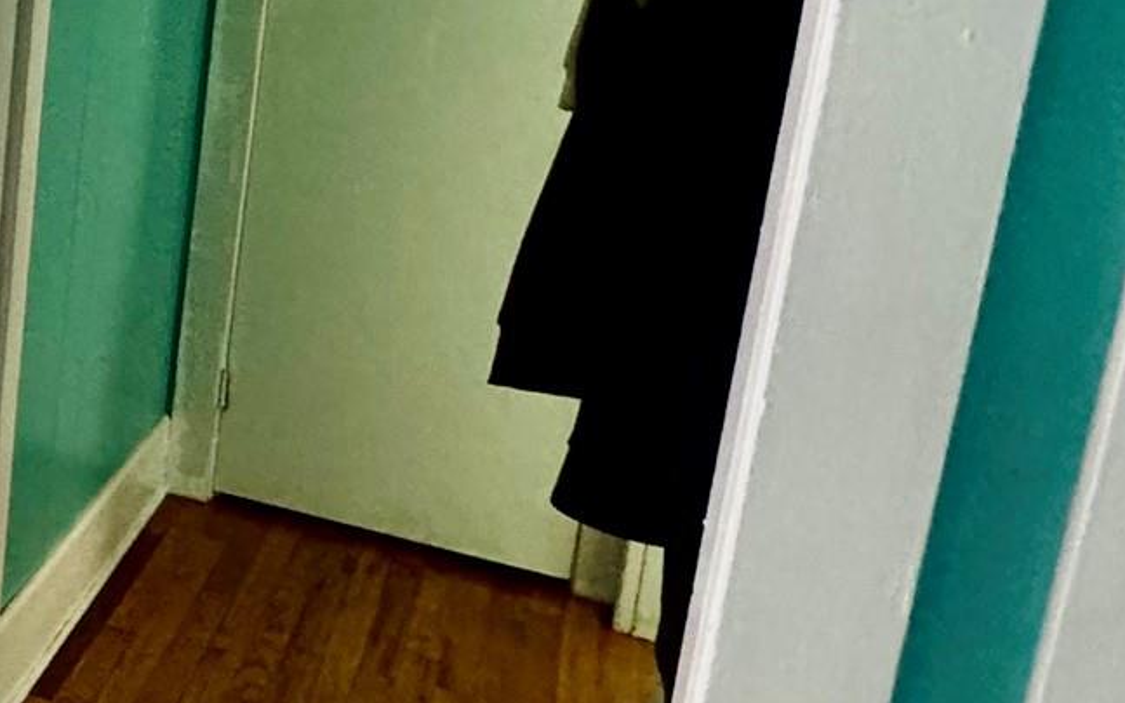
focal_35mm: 47
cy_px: 134
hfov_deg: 28.0
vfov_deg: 26.8
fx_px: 1441
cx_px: -570
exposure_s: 1/82
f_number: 2.2
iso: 320
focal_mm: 2.22
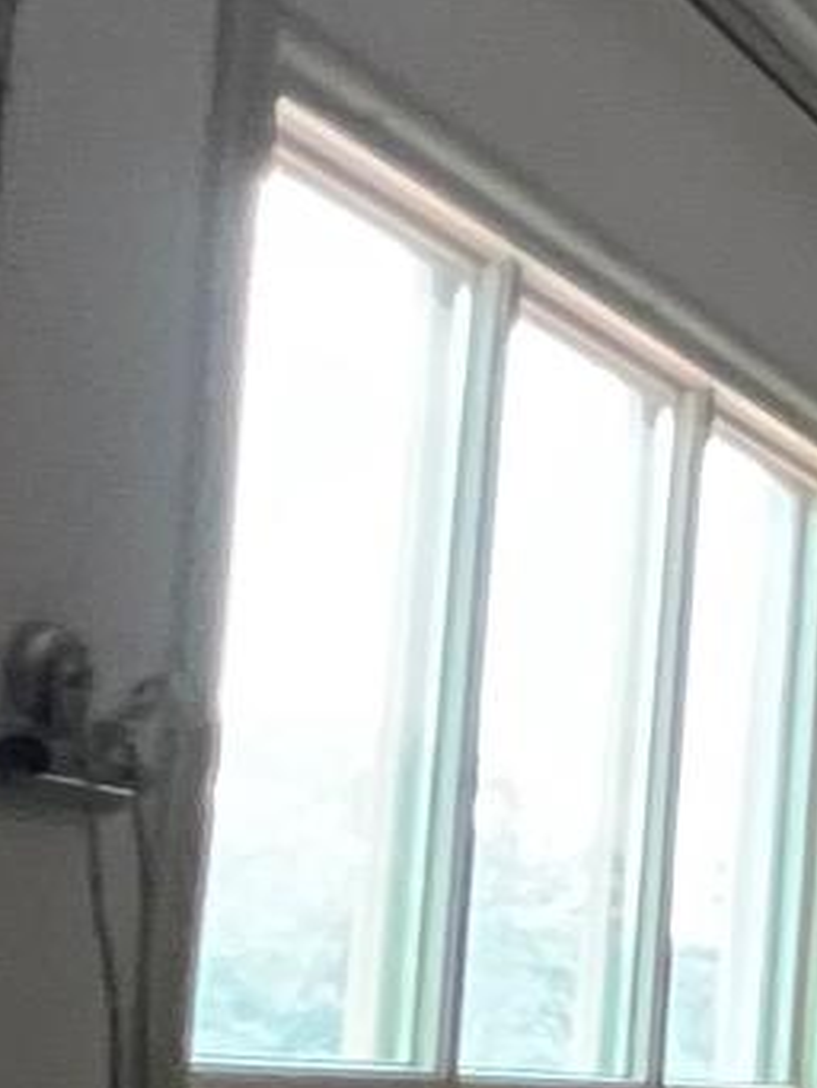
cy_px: 957
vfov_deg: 24.4
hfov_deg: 9.0
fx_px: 2453
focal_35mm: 78
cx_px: 3029
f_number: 1.8
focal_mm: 1.57
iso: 500
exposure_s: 1/60
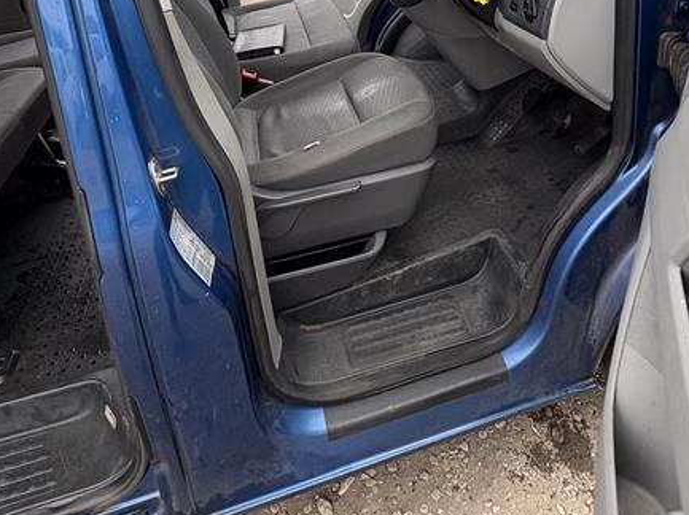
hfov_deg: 61.0
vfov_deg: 43.5
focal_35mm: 29
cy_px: 40
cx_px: 426
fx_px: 577
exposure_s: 1/128
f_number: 2.2
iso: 100
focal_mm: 2.22
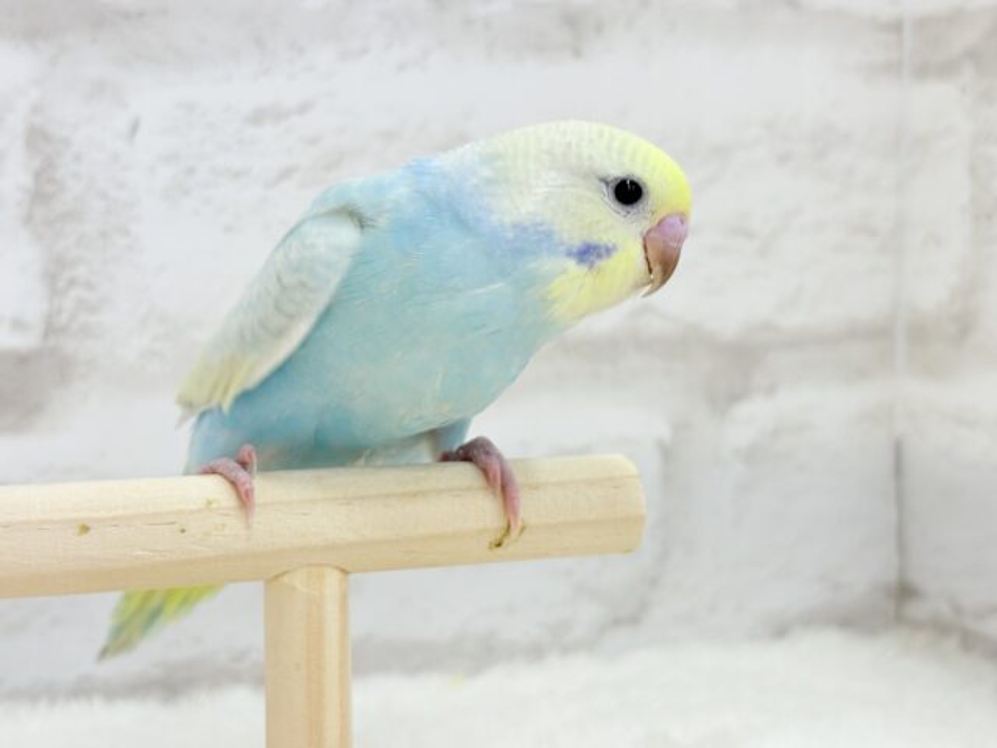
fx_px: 1498
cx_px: 498
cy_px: 374
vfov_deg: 28.0
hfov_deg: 36.8
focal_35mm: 52
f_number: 1.6
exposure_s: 1/50
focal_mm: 5.96
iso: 40
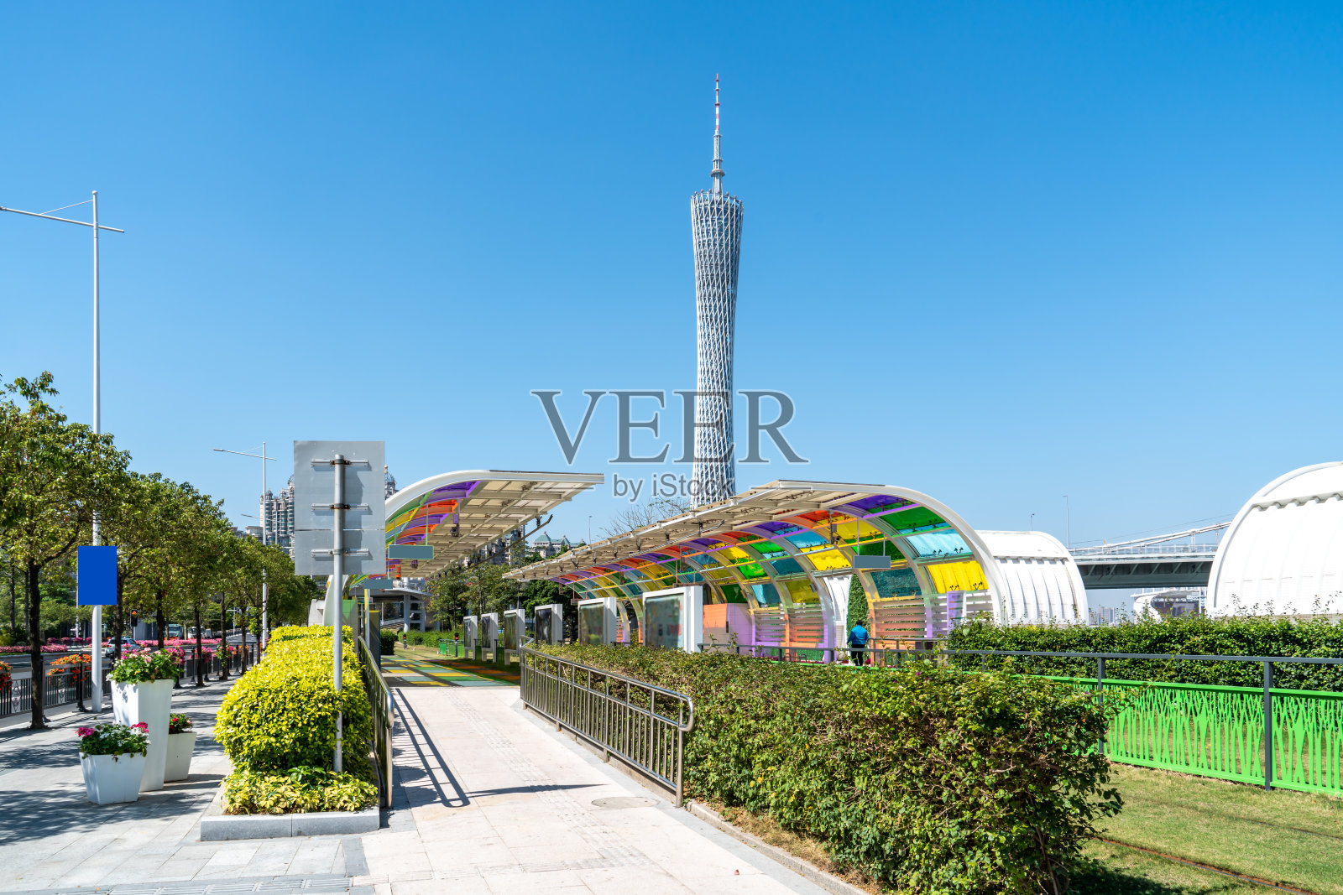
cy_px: 448
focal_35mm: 29
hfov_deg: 63.7
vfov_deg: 45.0
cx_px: 672
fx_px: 1082
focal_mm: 29
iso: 125
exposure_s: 1/125
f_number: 11
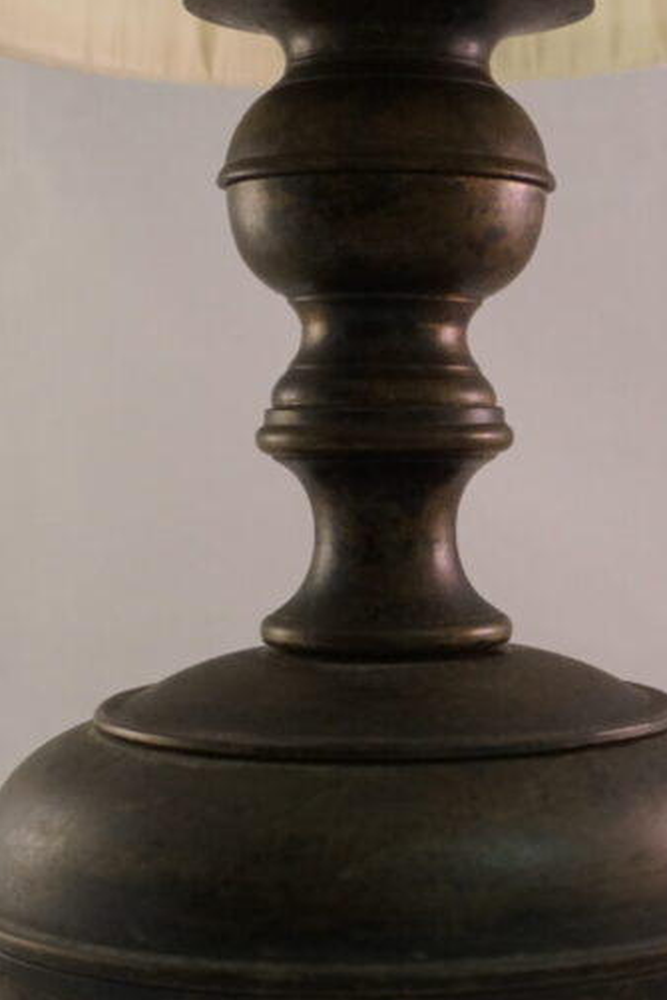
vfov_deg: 26.0
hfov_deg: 17.5
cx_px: 371
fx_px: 2163
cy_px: 514
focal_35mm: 78
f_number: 4.5
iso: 1250
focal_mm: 29
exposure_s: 1/60
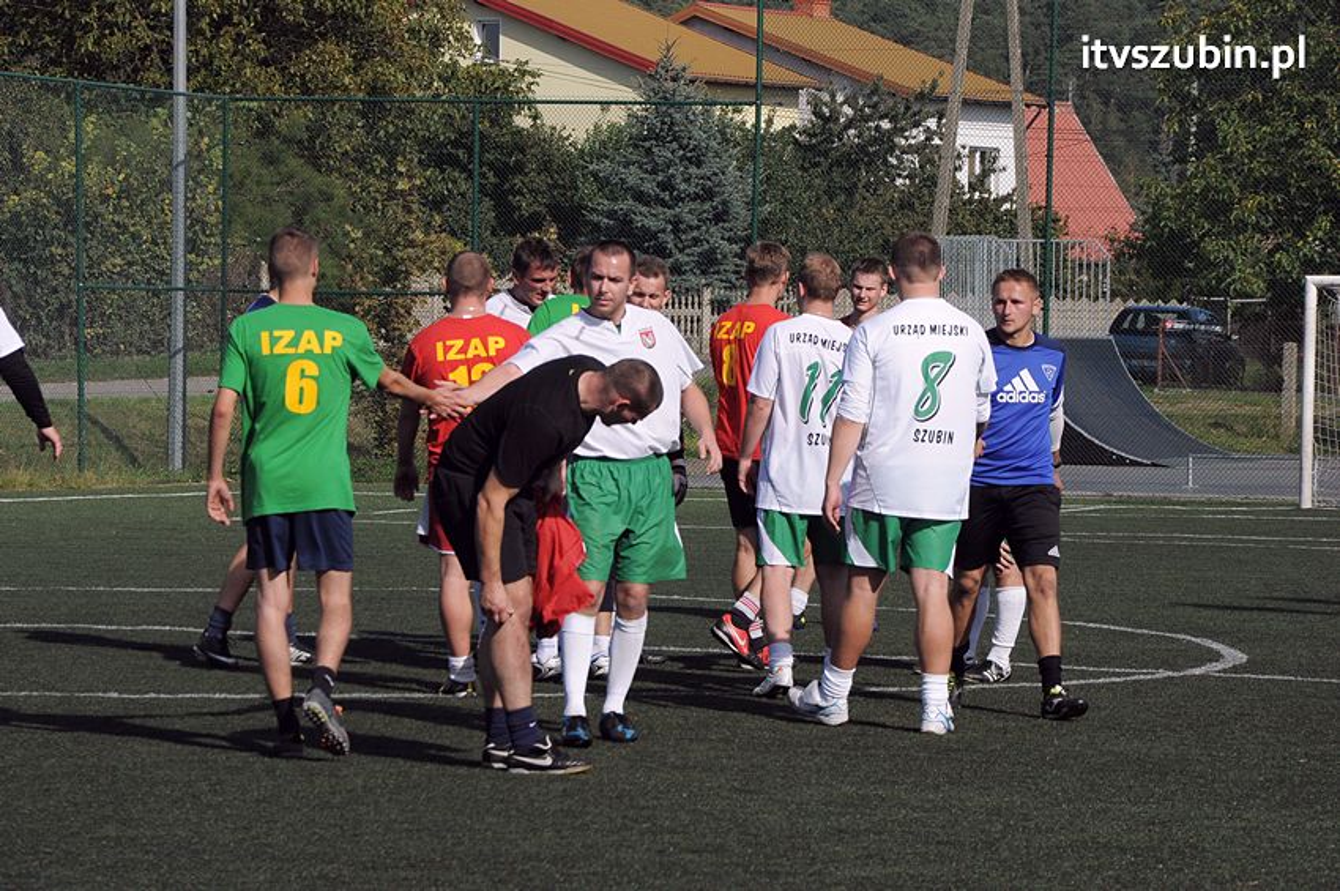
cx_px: 670
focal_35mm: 158
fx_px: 5857
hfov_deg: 13.1
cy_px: 446
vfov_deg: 8.7
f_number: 10
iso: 640
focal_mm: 105
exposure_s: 1/1600
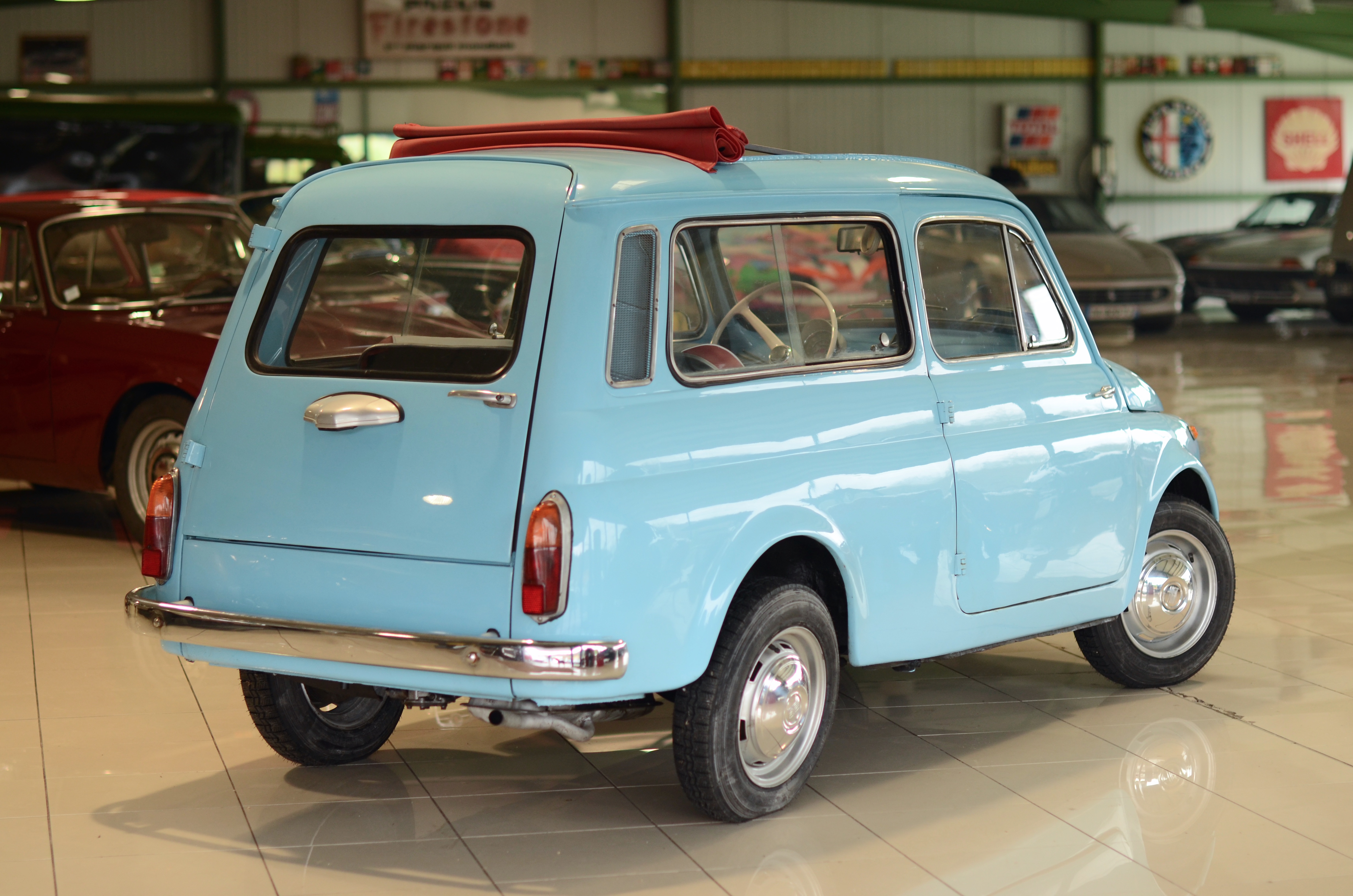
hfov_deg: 27.0
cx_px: 676
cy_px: 448
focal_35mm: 75
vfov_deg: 18.1
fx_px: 2813
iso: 320
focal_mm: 50
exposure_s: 1/80
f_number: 2.2
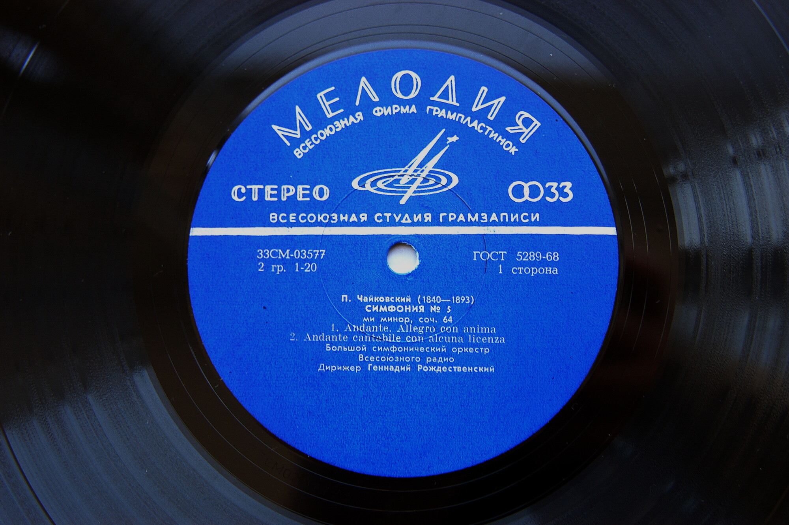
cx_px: 394
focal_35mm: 52
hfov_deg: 37.9
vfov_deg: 25.7
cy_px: 262
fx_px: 1150
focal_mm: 35
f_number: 3.3
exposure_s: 1/45
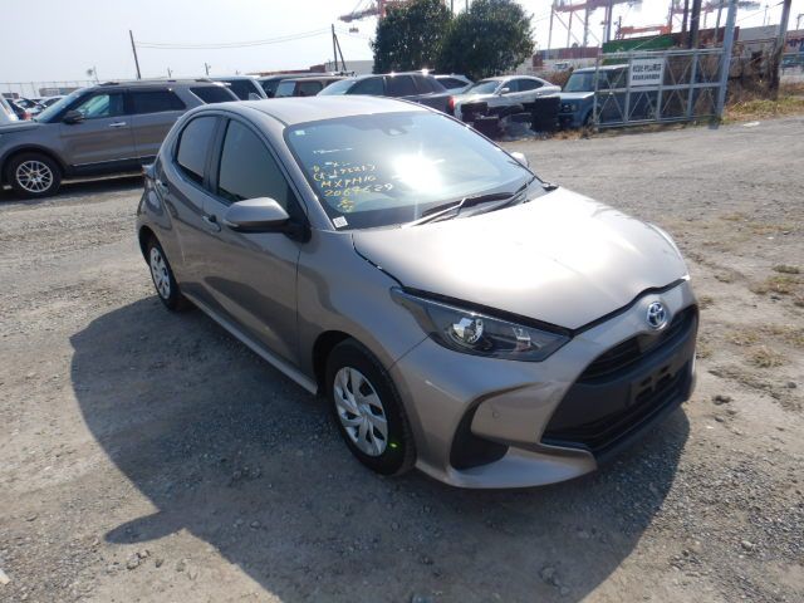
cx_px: 402
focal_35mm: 24
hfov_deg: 71.6
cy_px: 302
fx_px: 557
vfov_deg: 56.8
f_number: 4.1
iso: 125
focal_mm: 4.3
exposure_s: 1/1000
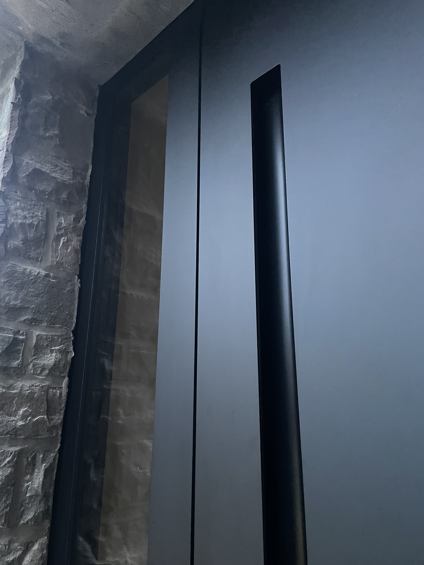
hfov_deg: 53.1
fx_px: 425
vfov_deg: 67.3
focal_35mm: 26
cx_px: 212
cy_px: 282
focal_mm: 4.2
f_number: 1.6
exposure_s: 1/30
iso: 1000
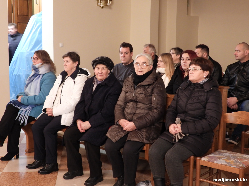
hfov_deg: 34.9
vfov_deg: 26.6
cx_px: 124
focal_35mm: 55
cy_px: 93
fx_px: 396
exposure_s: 1/8
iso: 450
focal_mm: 9.8
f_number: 3.5
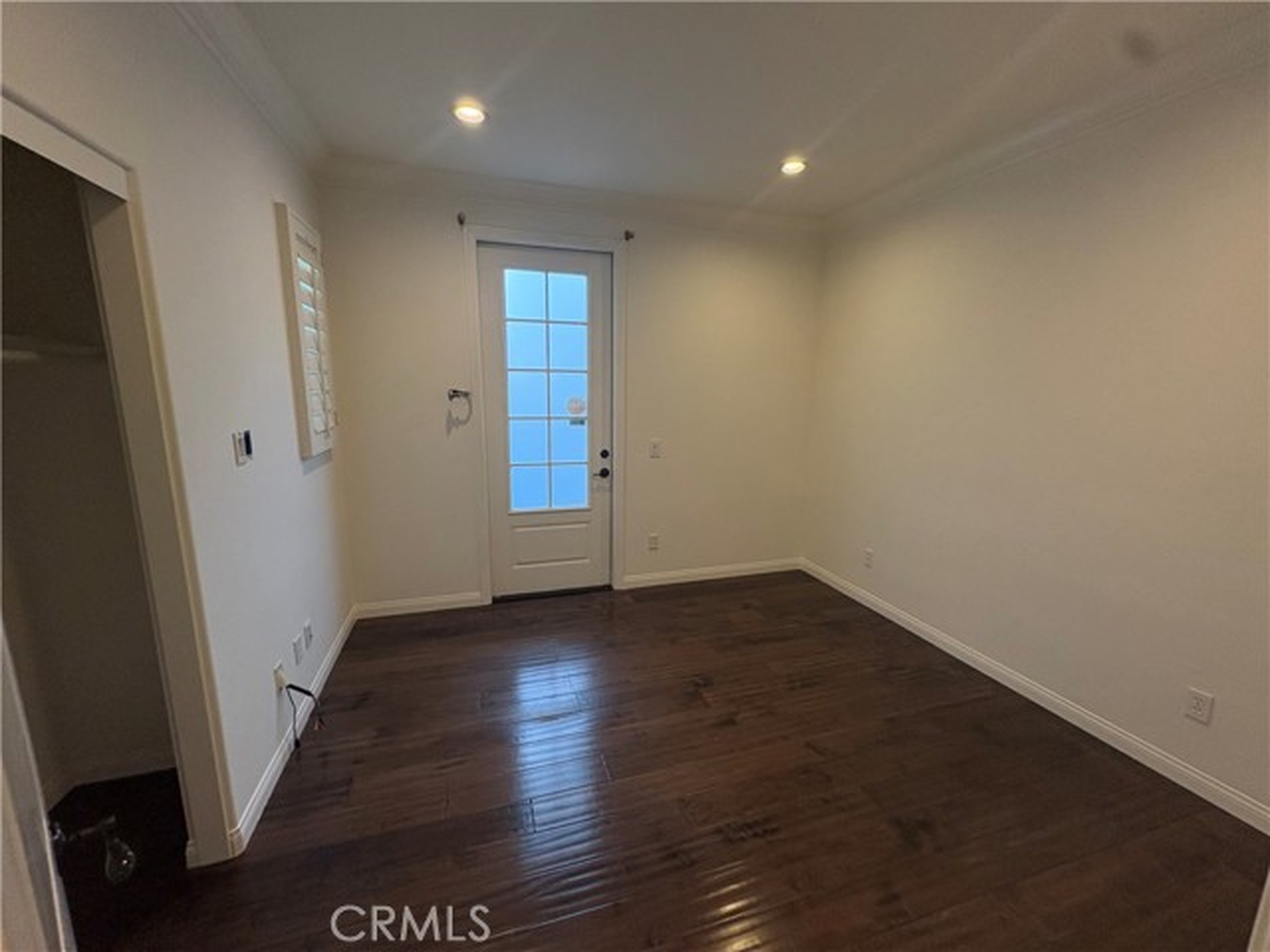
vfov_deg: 85.7
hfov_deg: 102.1
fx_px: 514
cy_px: 476
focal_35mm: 14
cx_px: 635
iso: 320
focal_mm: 2.22
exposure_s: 1/120
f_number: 2.2
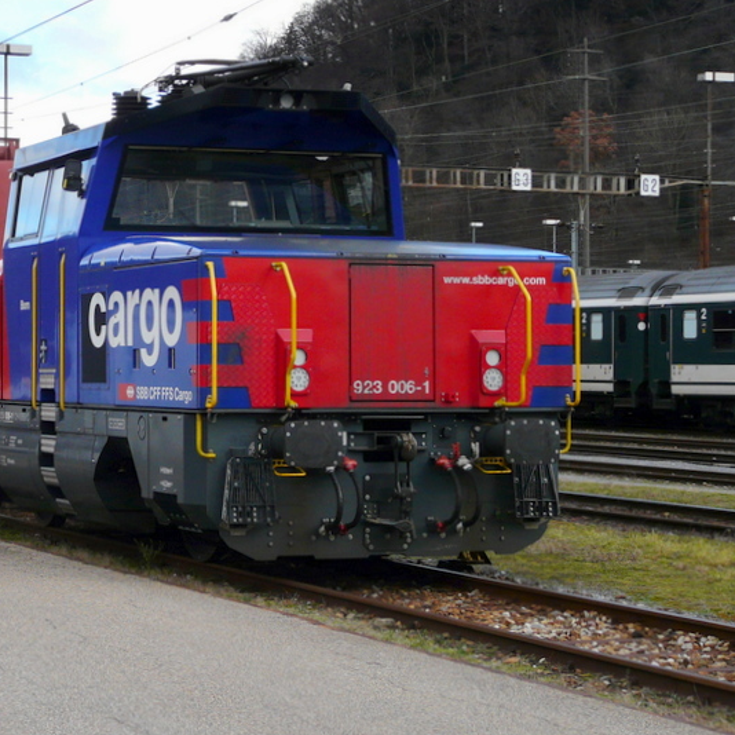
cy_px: 308
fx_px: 2306
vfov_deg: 18.1
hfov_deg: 17.8
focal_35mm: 96
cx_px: 78
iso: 100
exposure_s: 1/250
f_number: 4
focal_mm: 9.5
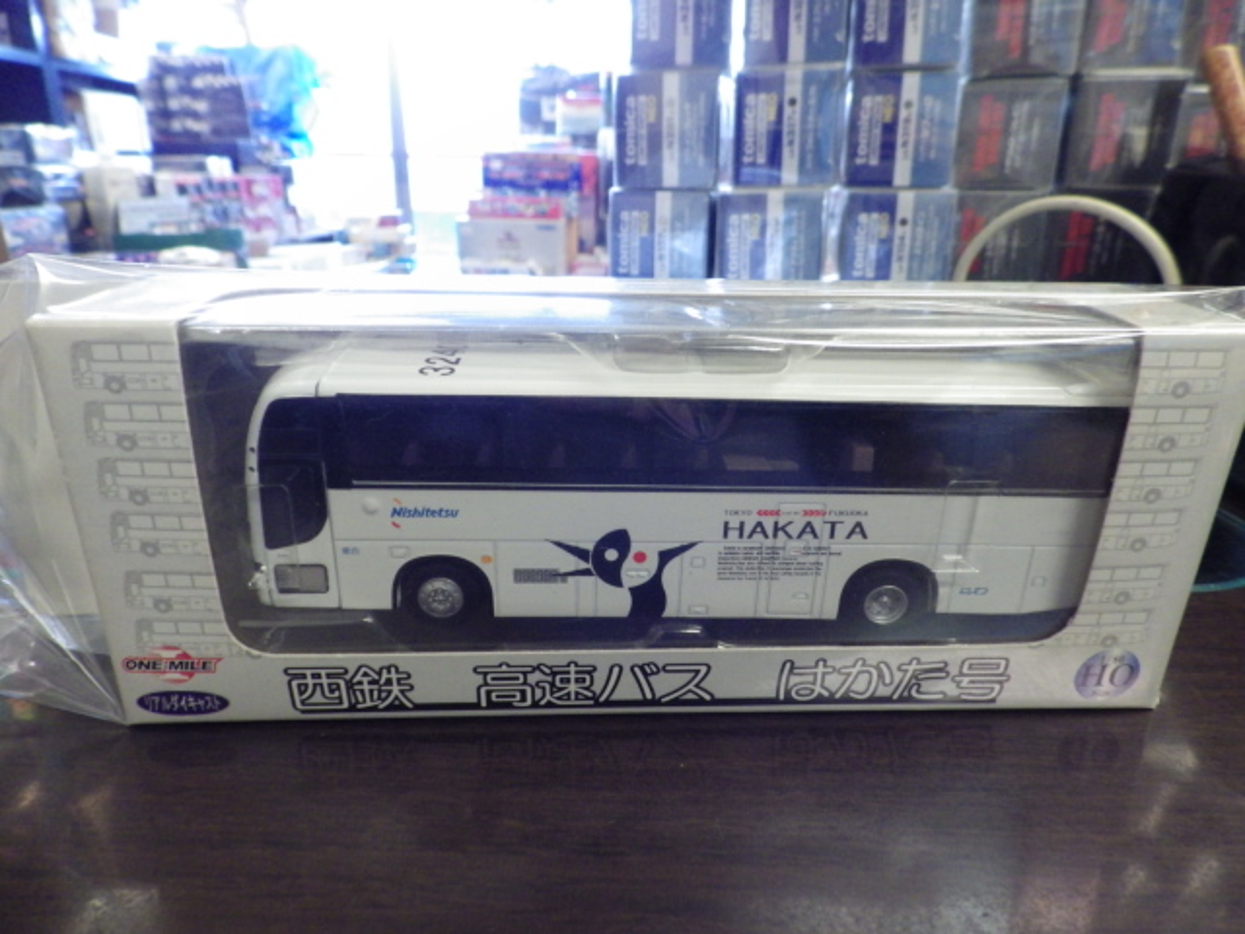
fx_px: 791
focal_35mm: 22
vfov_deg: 61.1
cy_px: 467
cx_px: 622
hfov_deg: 76.4
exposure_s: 1/45
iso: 400
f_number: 3.1
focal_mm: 4
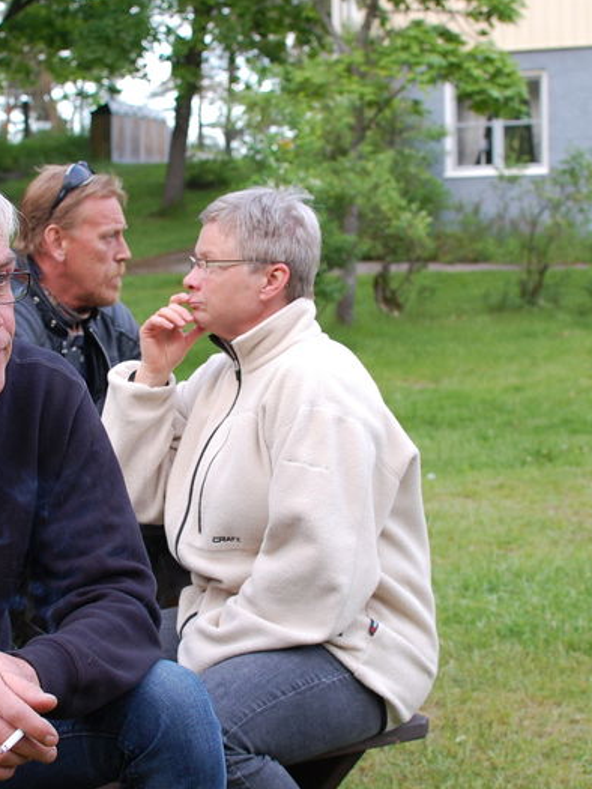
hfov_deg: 19.1
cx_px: 183
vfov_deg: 25.4
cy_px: 394
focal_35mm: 77
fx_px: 1749
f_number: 4.5
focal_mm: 35
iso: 400
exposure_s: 1/80
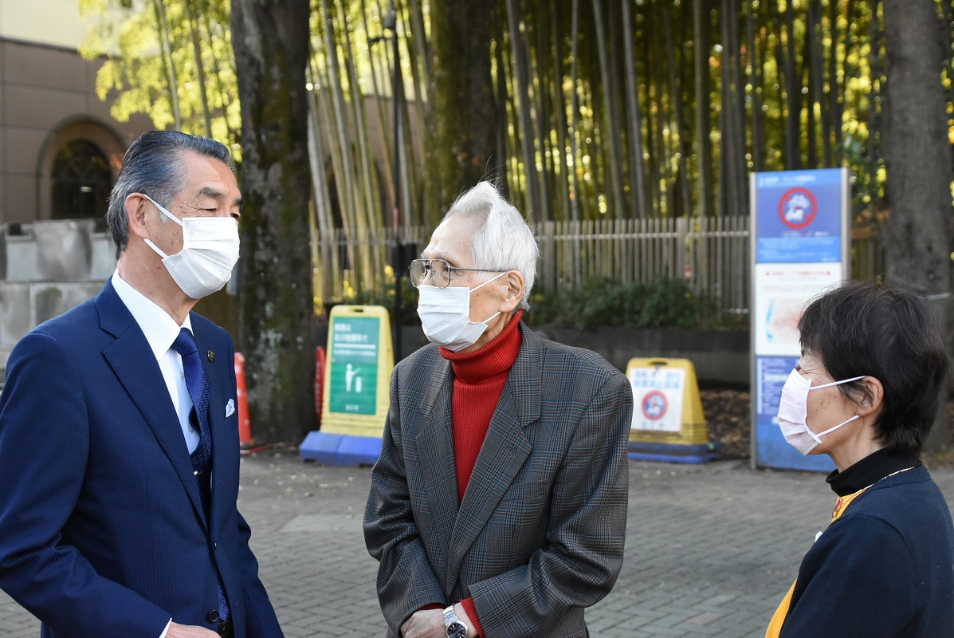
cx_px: 477
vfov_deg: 23.8
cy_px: 319
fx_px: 1512
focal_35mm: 57
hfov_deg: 35.0
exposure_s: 1/1250
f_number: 4.2
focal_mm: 38
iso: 2000
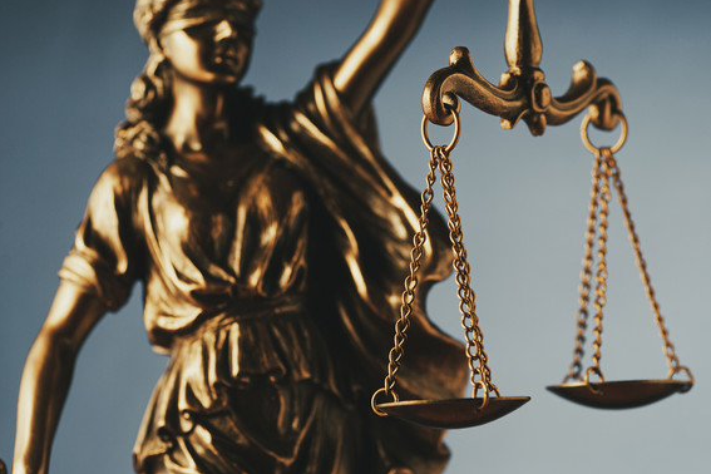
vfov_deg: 10.1
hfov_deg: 15.1
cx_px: 355
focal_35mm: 136
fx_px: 2686
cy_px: 236
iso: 100
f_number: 8
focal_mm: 90
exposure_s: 1/100
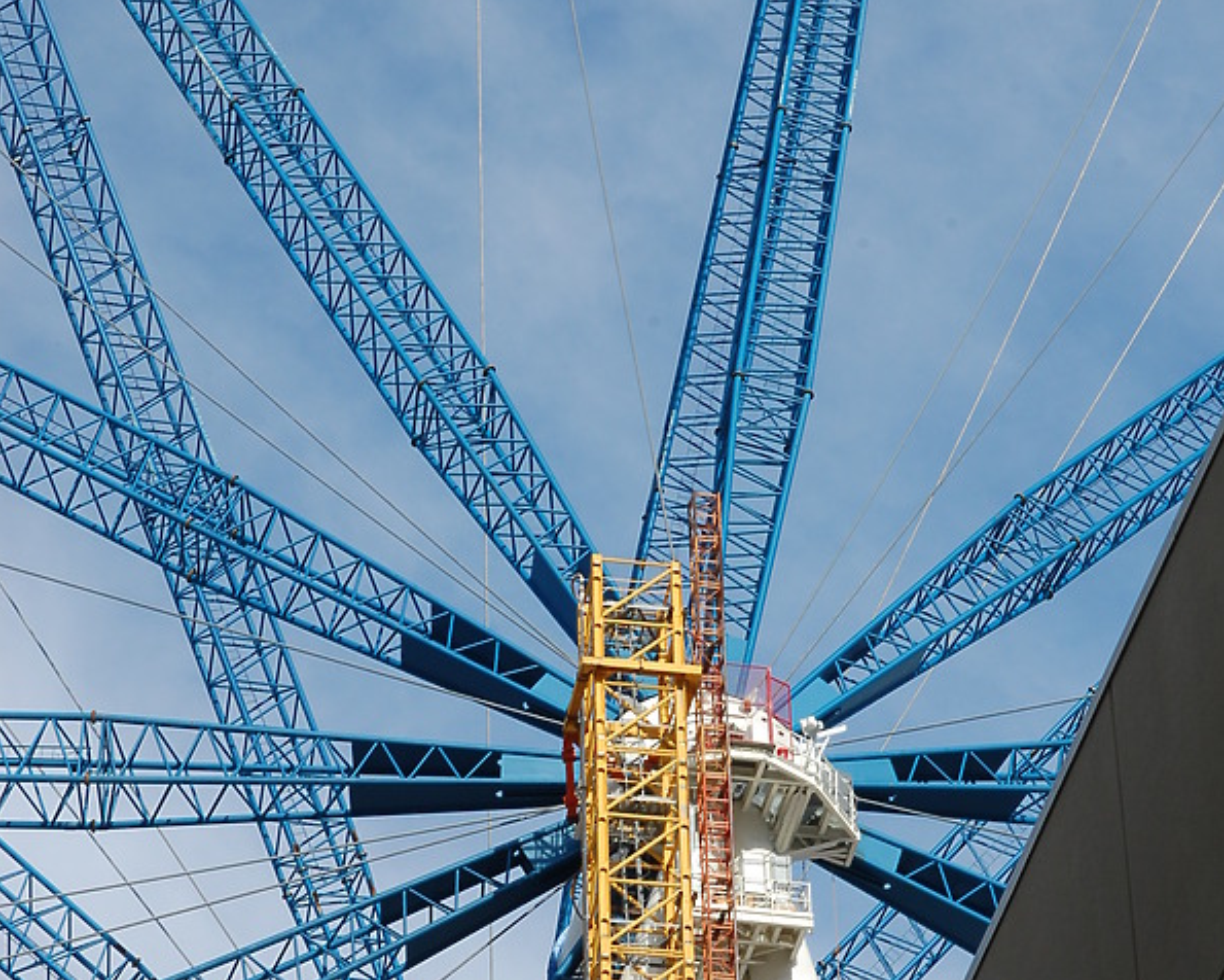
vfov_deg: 10.3
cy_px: 751
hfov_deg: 12.9
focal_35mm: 149
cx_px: 611
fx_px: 5398
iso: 200
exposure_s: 1/125
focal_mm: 70
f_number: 16
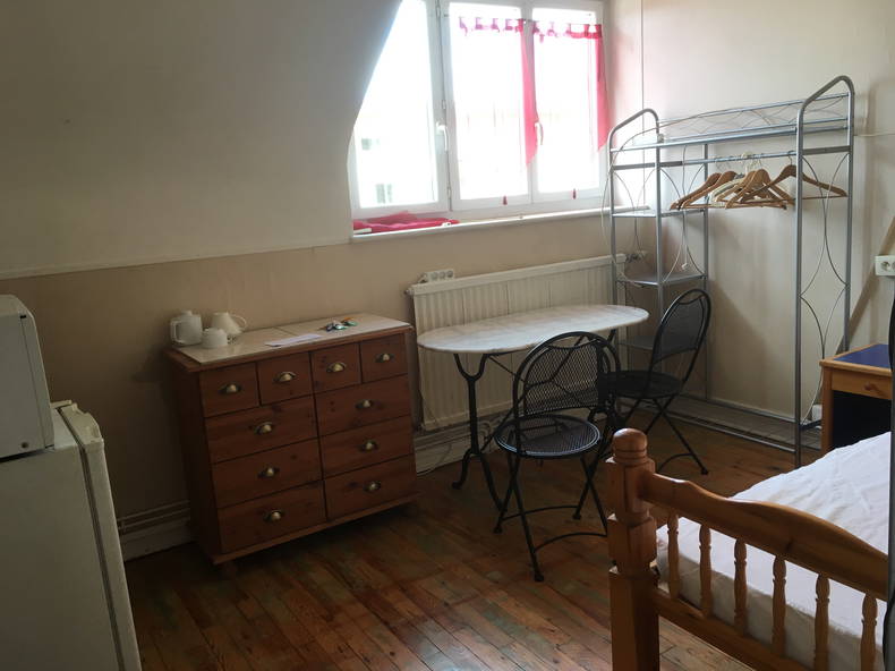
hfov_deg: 61.7
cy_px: 336
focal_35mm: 29
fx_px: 750
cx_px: 448
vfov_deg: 48.2
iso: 25
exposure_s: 1/33
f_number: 2.2
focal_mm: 4.15
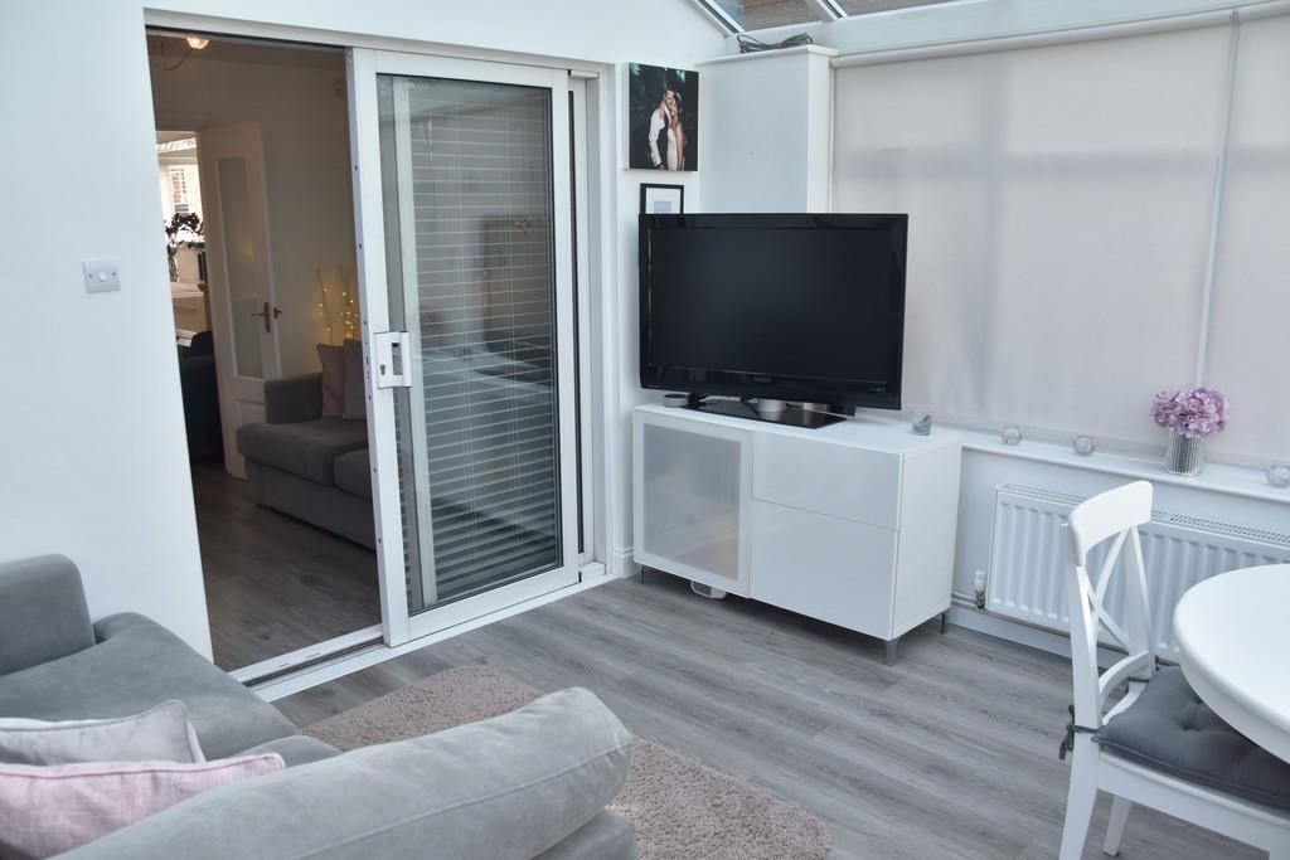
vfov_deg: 47.9
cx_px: 645
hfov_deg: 67.4
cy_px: 430
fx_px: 968
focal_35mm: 27
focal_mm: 18
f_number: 5.6
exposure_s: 1/250
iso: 250
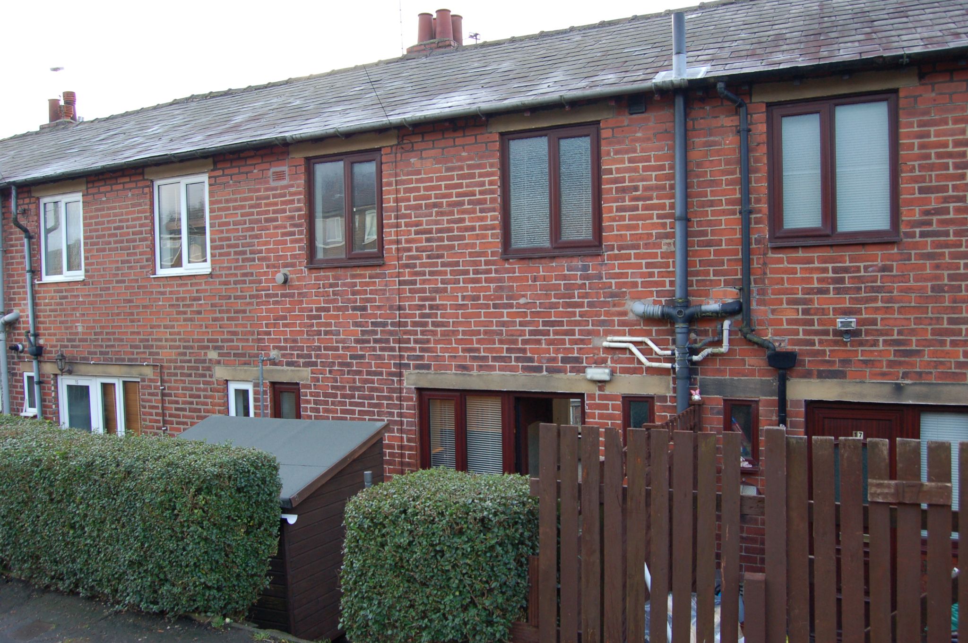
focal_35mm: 27
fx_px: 725
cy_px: 322
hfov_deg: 67.4
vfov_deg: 47.8
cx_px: 484
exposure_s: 1/100
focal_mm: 18
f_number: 5
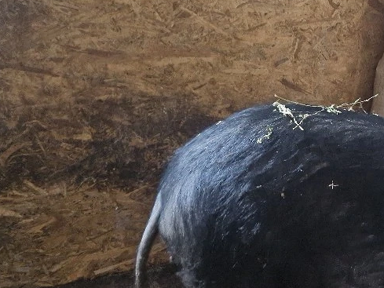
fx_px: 522
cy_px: 188
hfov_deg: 38.5
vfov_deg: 30.7
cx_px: 320
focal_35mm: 47
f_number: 1.8
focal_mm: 5.4
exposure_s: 1/25
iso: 800
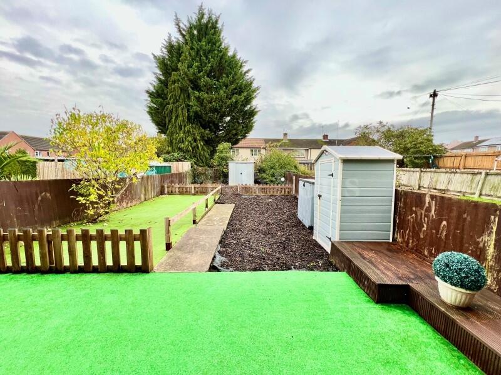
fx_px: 188
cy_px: 188
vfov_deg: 89.9
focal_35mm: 13
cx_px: 250
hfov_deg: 106.2
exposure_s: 1/99
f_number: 1.8
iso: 64
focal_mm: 1.57
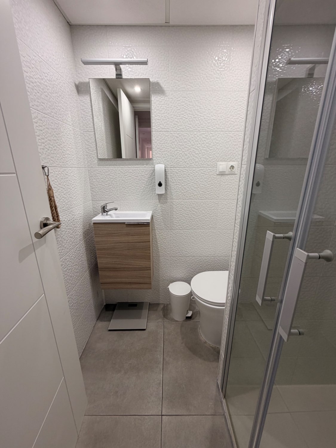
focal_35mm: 14
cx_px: 168
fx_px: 181
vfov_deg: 102.1
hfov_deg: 85.7
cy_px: 224
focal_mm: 2.22
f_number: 2.2
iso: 80
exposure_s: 1/100
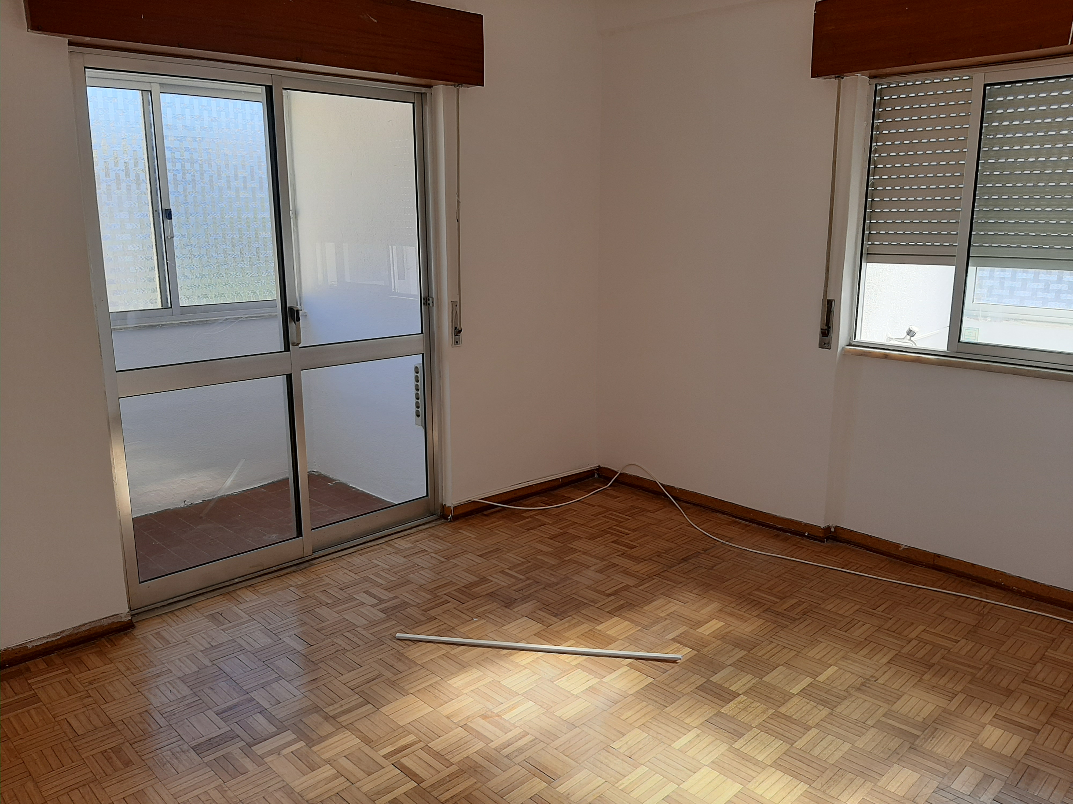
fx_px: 837
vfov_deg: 51.4
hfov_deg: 65.3
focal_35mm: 27
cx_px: 536
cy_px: 402
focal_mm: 3.93
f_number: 1.7
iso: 40
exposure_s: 1/385
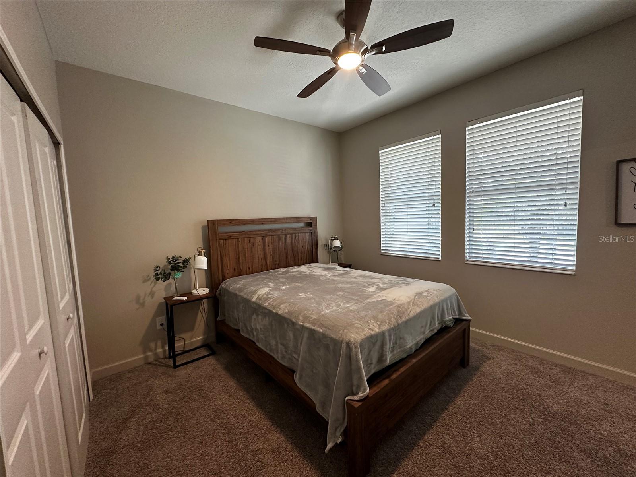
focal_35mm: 14
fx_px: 257
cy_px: 238
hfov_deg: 102.1
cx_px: 318
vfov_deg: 85.7
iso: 320
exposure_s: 1/120
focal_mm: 2.22
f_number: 2.2
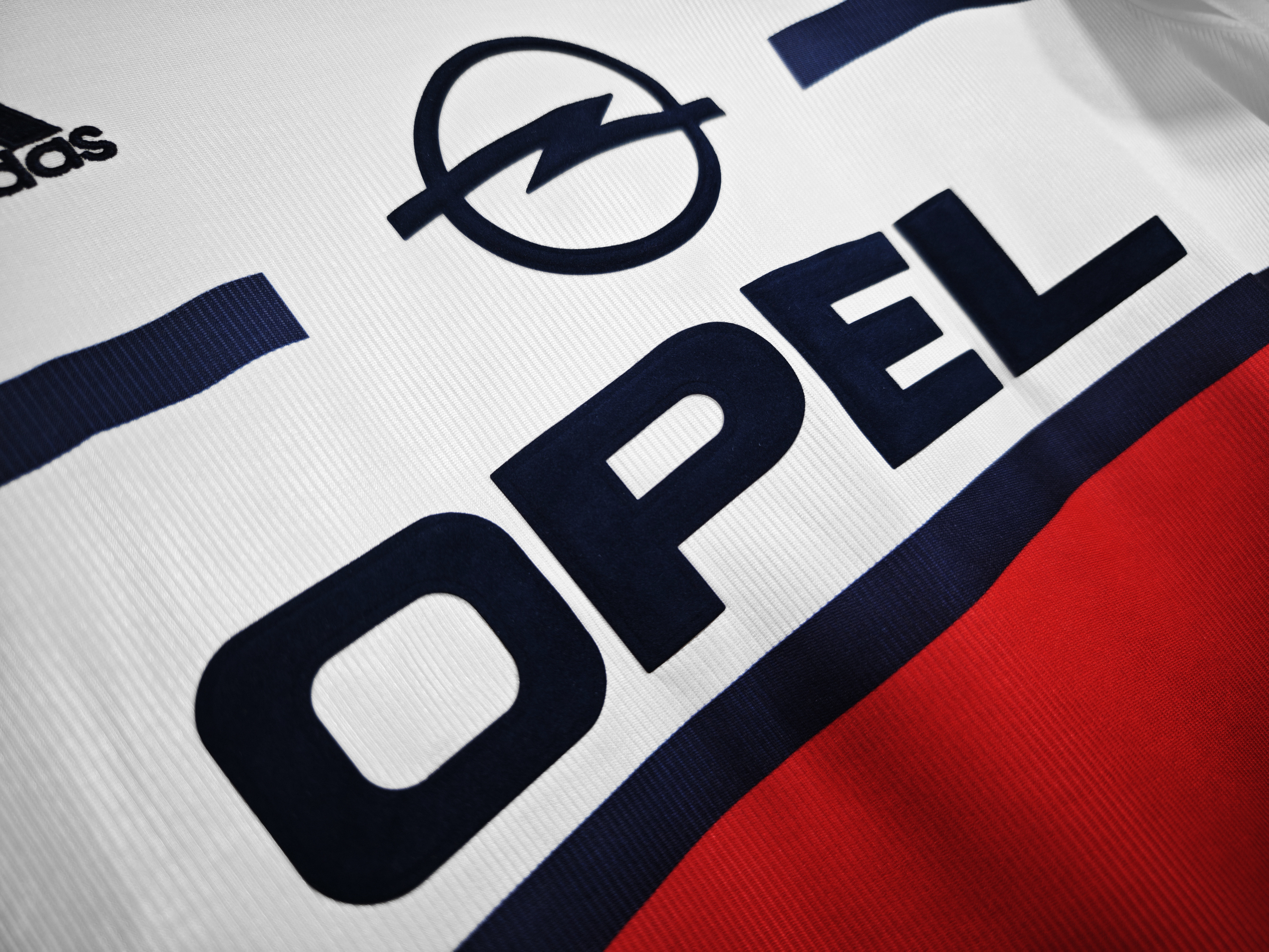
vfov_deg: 58.9
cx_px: 634
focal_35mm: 23
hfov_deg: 73.9
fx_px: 843
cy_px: 476
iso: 119
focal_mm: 8.67
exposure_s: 1/120
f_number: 1.75
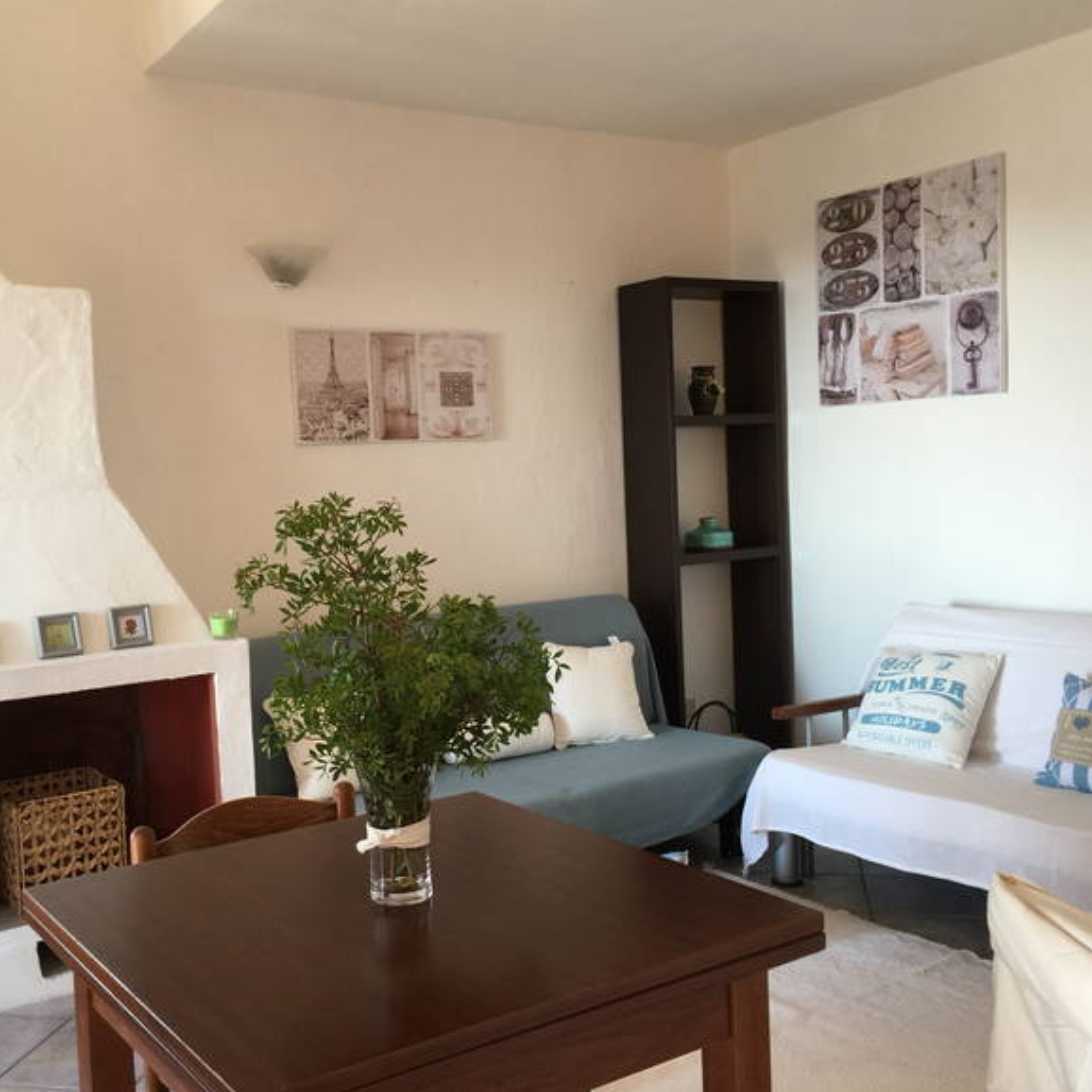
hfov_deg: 47.0
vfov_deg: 47.2
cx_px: 446
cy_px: 552
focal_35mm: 35
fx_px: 1249
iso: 32
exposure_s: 1/33
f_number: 2.2
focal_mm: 4.15
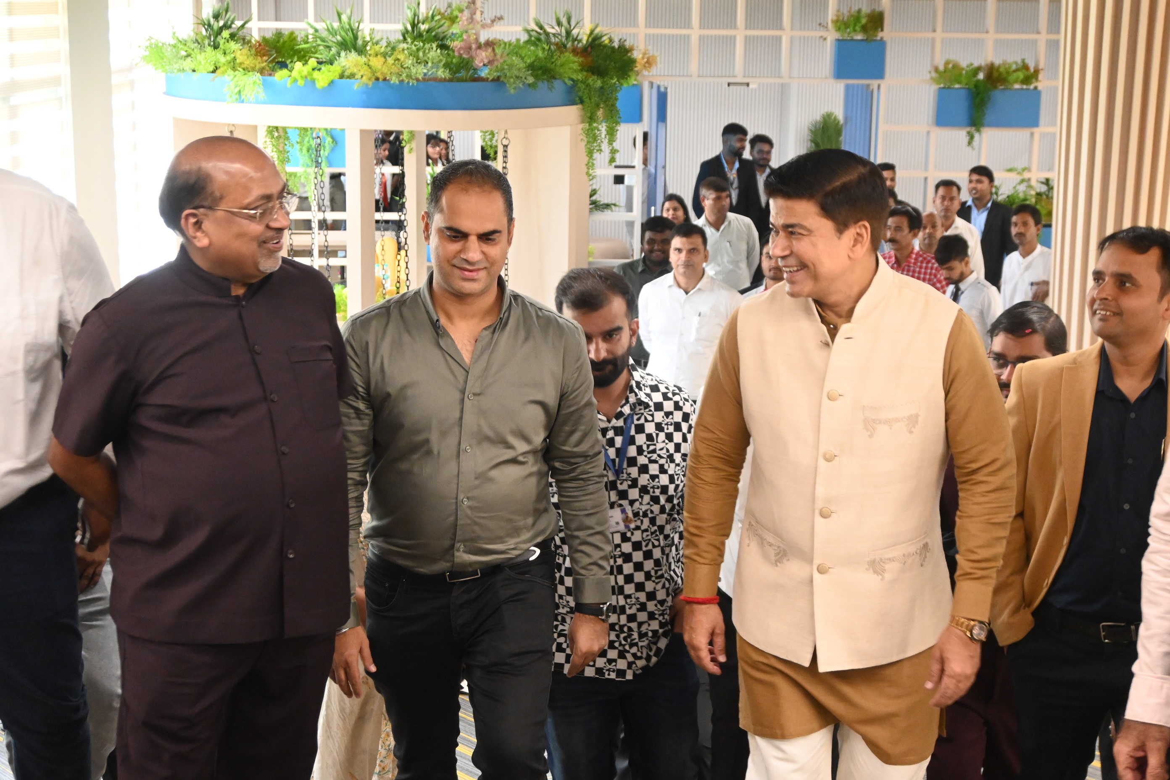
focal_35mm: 54
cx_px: 585
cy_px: 390
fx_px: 1755
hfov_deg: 36.9
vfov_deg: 25.1
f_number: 5.3
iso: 3200
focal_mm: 36
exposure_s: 1/100
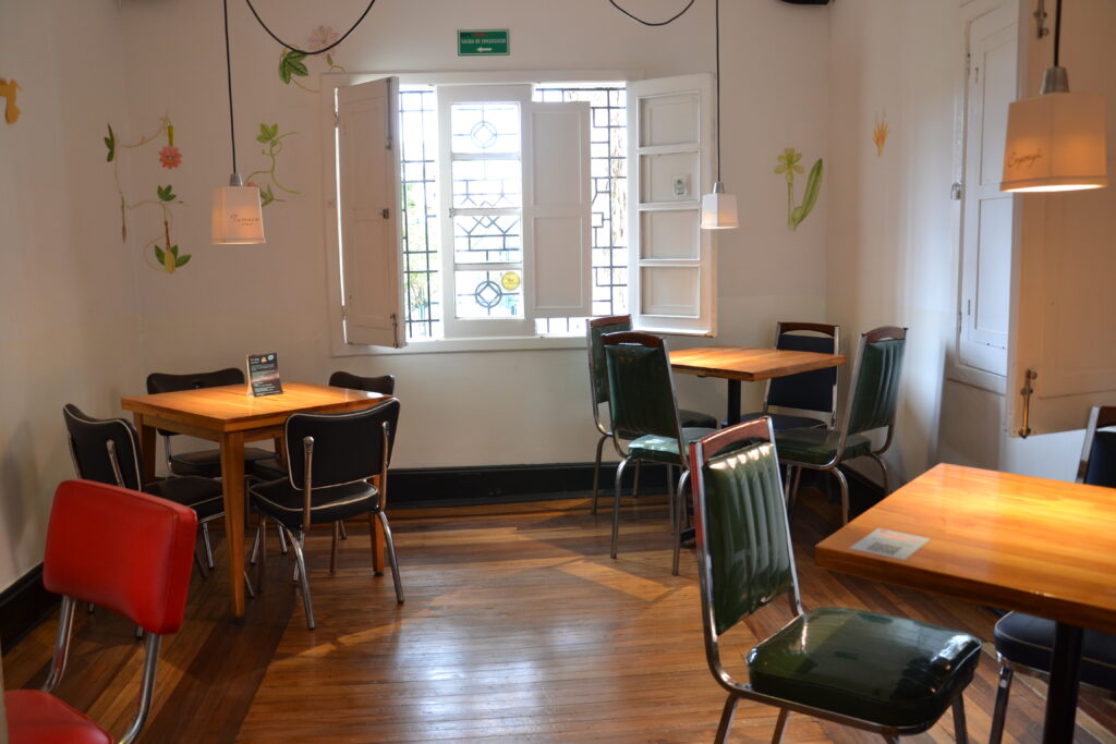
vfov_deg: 47.9
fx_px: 837
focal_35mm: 27
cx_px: 558
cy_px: 372
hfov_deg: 67.4
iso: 400
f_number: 3.5
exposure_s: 1/30
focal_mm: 18
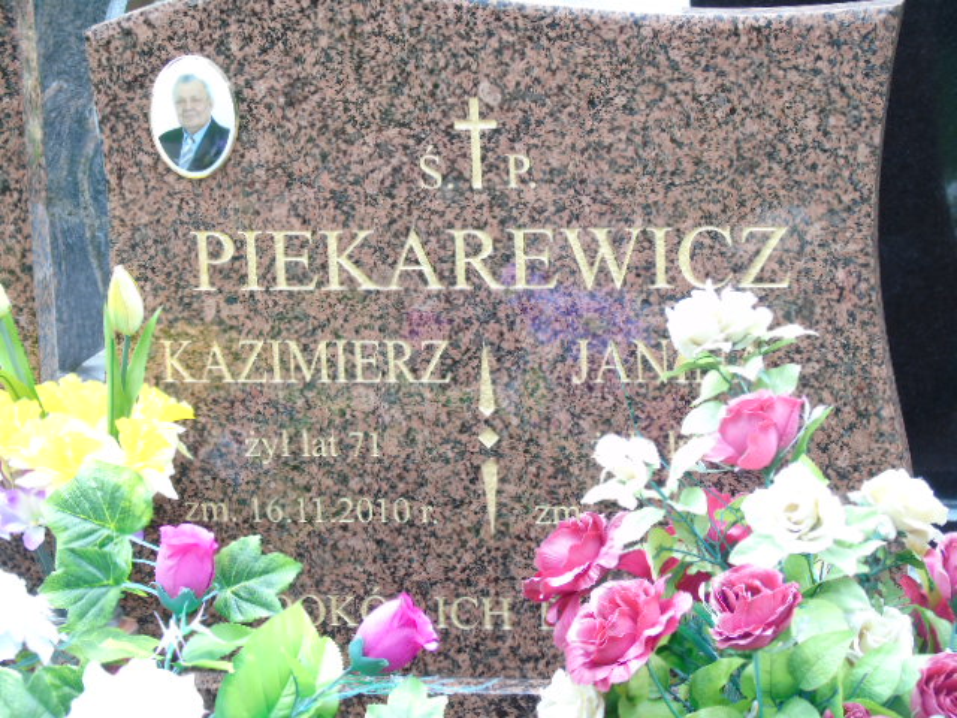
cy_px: 359
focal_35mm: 124
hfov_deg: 15.9
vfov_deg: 12.0
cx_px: 478
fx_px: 3428
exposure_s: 1/60
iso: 200
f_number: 4.6
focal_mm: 22
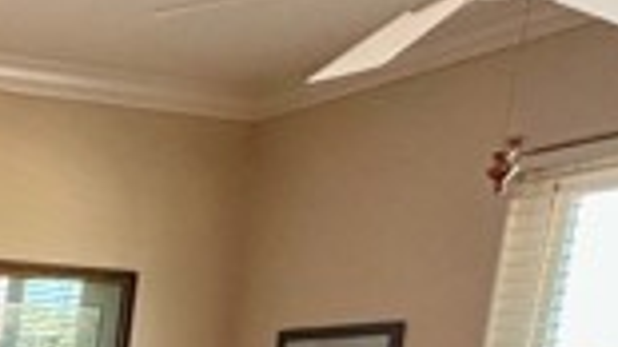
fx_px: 1032
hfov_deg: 26.9
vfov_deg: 15.8
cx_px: -227
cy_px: 650
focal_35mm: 63
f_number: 2.2
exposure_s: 1/60
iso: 320
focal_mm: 2.22
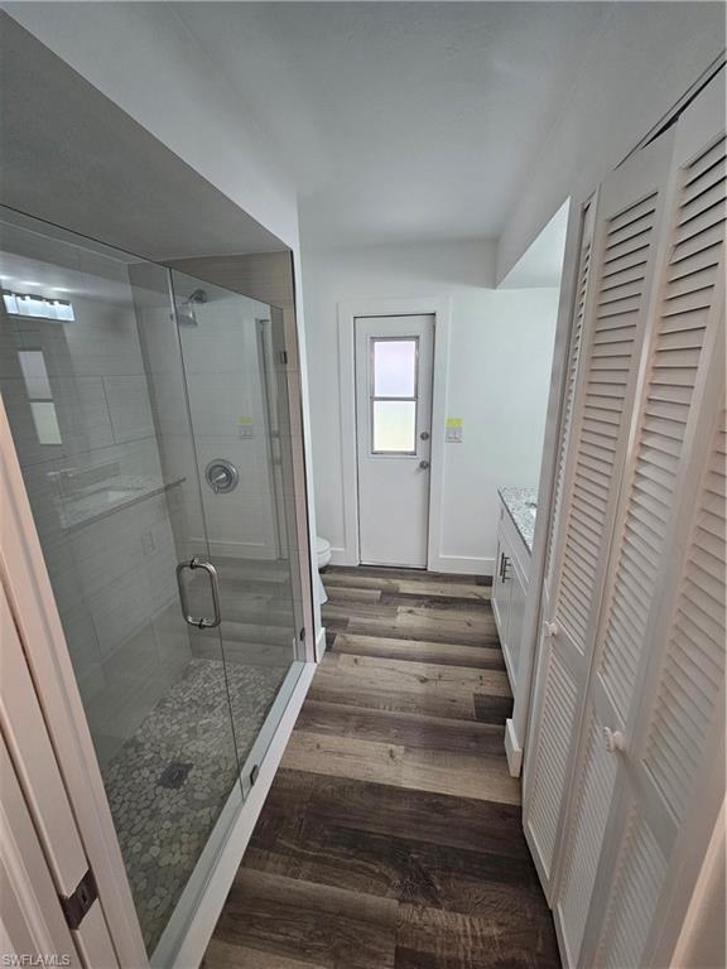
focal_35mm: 13
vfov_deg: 106.2
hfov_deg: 89.9
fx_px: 364
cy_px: 484
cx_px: 364
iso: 125
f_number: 2.2
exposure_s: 1/60
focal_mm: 2.2
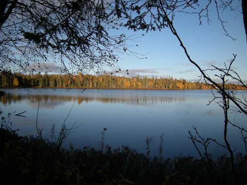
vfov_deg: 48.2
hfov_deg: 61.7
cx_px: 123
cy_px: 92
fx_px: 207
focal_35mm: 29
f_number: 5.6
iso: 64
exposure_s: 1/203
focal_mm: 4.7
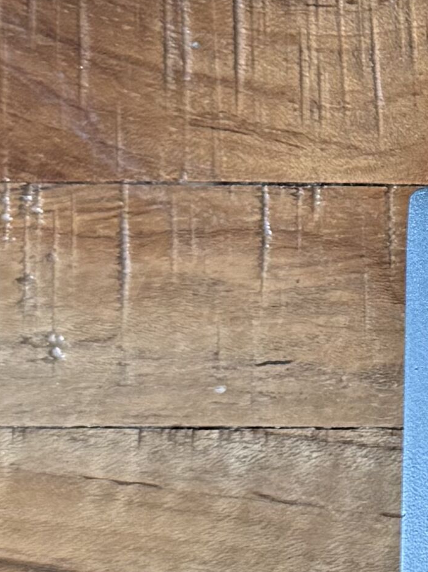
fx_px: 2425
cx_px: 819
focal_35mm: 147
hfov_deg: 9.5
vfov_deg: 13.4
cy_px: 193
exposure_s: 1/89
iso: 200
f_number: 1.78
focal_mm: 6.76
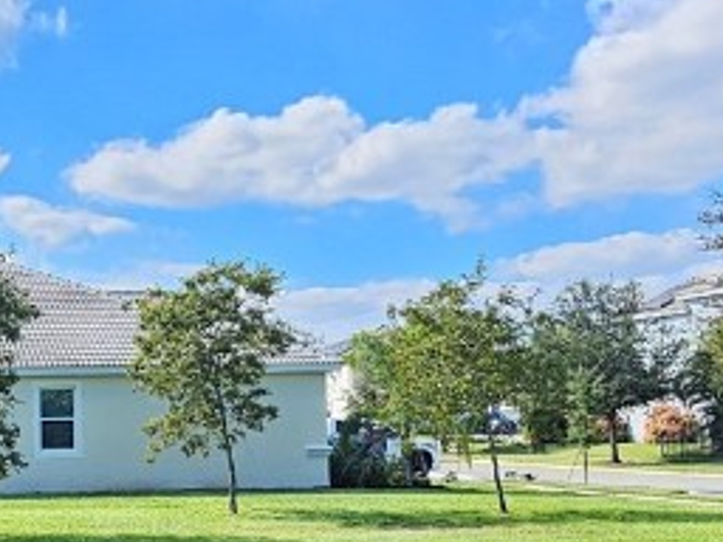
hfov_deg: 34.3
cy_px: 361
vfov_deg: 27.9
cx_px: 42
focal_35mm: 52
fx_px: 1086
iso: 50
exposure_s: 1/529
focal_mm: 2.2
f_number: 2.2
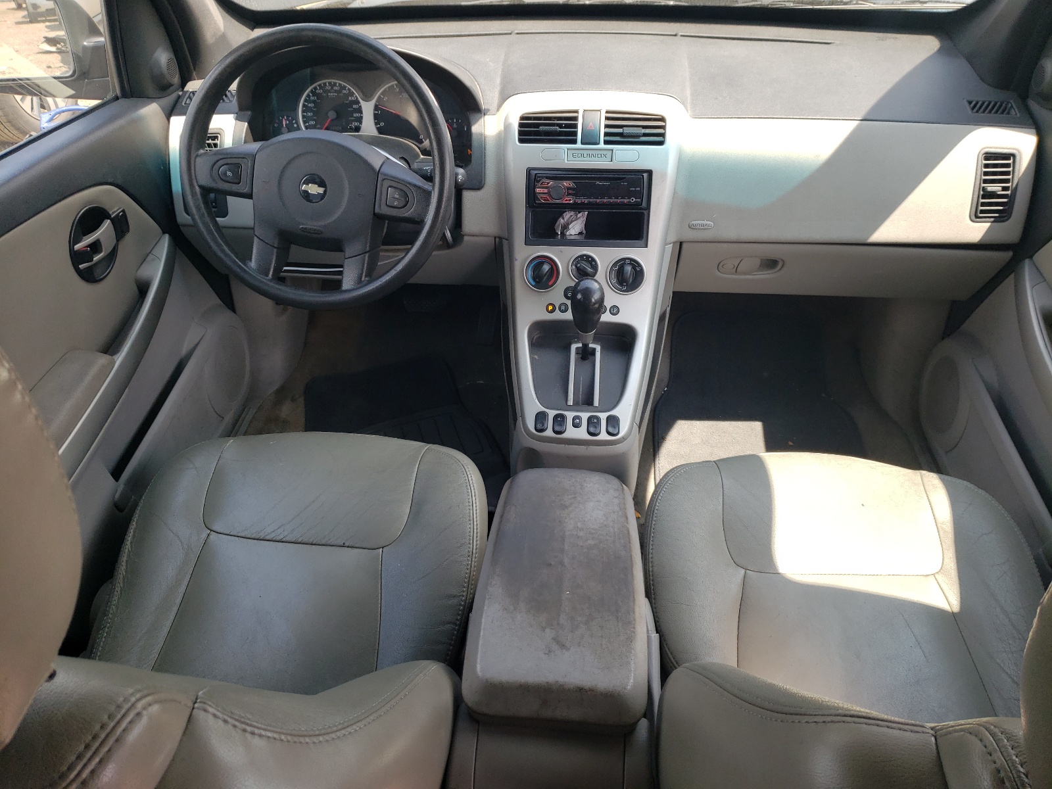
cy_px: 394
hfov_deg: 67.3
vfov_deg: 53.1
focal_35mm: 26
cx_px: 526
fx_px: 790
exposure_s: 1/370
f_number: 1.5
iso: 50
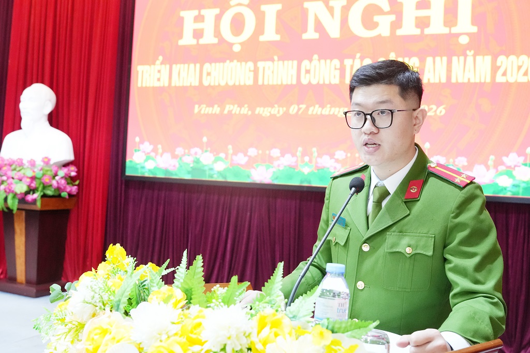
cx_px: 265
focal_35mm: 37
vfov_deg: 35.9
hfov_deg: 51.9
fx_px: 545
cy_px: 176
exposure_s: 1/125
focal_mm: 25
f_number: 4
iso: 3200
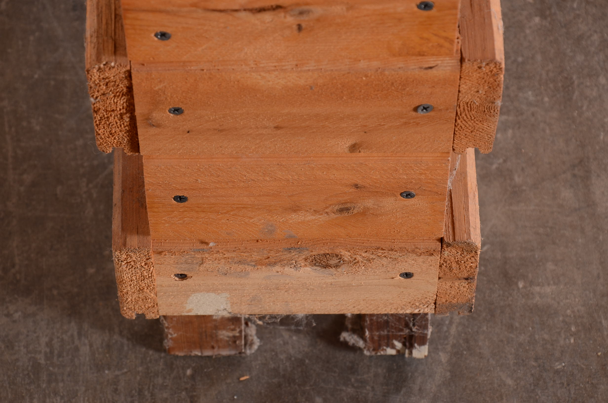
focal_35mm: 158
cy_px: 202
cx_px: 304
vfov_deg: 8.7
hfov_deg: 13.1
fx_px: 2654
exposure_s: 1/80
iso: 160
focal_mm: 105
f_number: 9
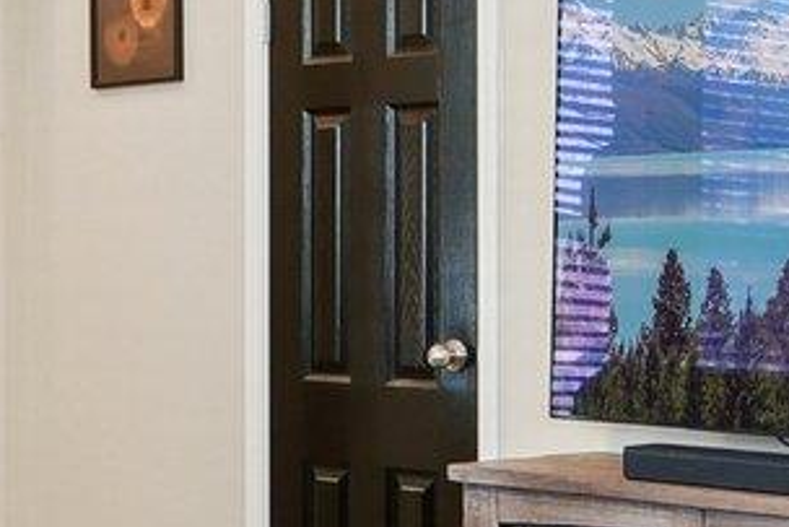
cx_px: -65
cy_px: 139
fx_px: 2215
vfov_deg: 13.5
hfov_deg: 19.4
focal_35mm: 101
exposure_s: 1/50
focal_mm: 10
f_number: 4.5
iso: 400
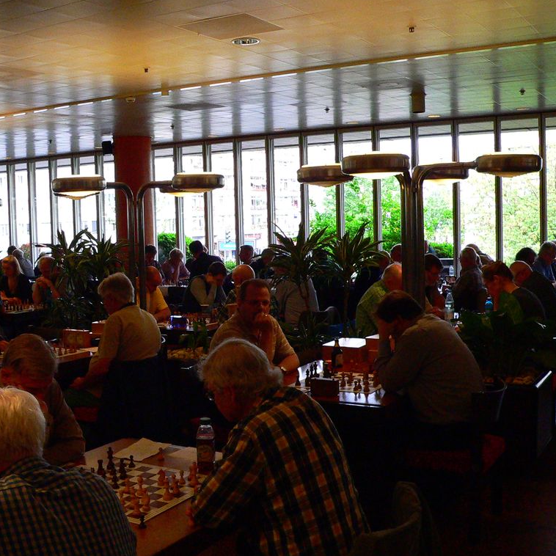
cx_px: 209
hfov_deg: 38.9
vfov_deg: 39.2
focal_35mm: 43
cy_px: 277
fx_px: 781
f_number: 3.3
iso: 400
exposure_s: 1/100
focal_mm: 6
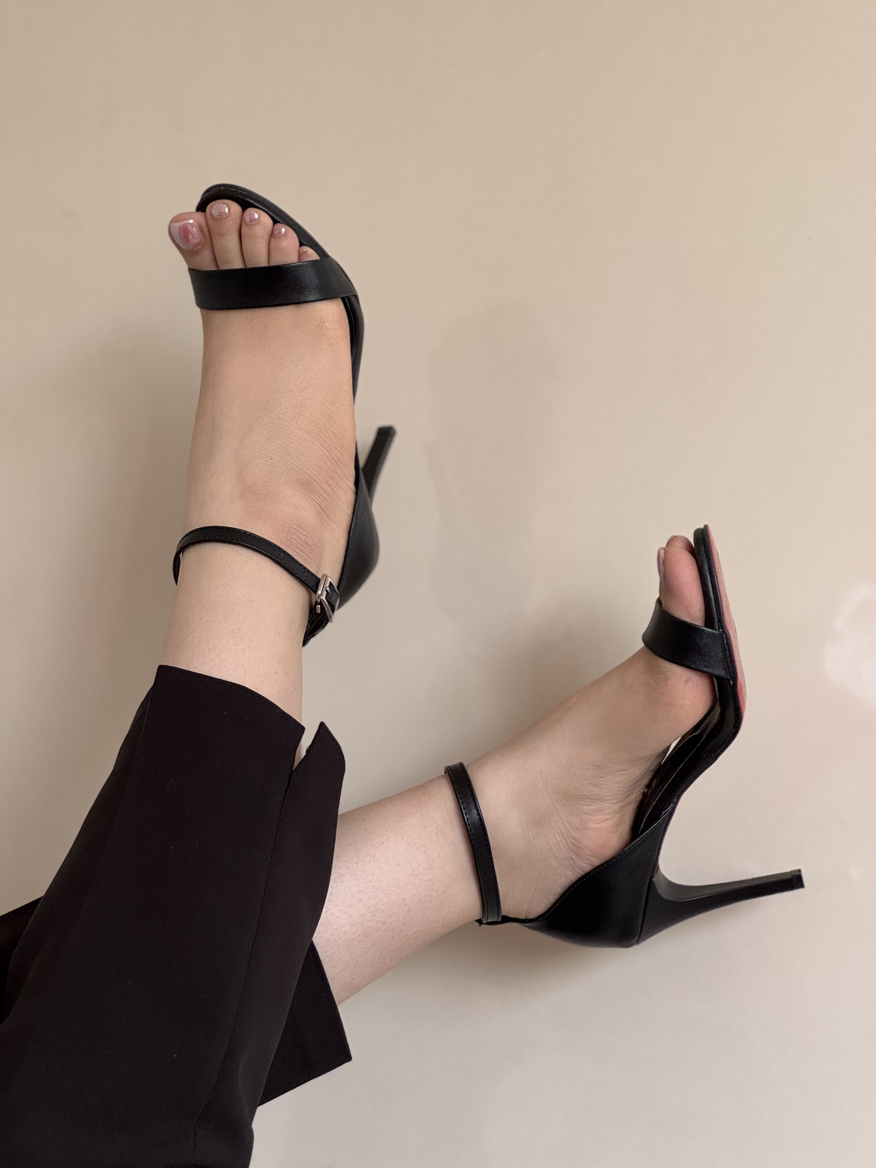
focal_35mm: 77
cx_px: 438
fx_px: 2598
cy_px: 584
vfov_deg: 25.3
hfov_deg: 19.1
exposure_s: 1/99
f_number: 2.8
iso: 200
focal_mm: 9
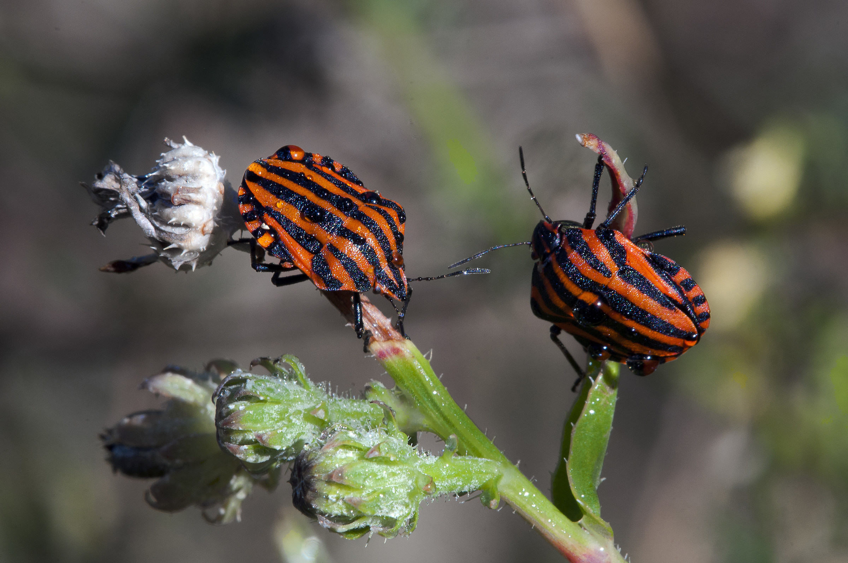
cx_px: 424
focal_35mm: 315
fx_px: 7411
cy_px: 282
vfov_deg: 4.4
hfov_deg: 6.5
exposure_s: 1/40
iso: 200
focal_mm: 210
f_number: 16
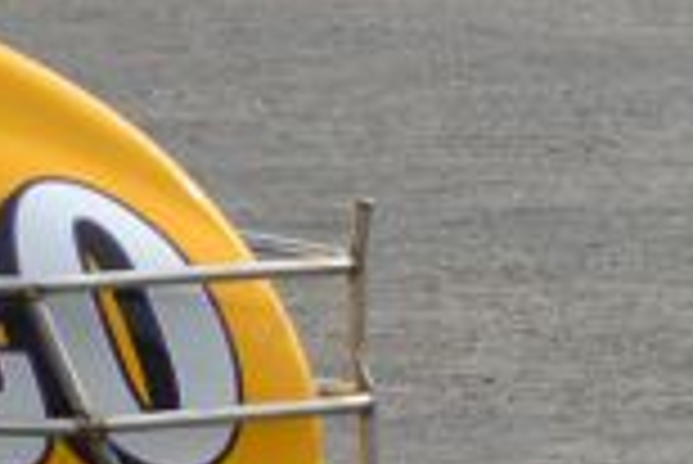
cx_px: -864
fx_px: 11321
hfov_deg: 3.5
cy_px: -457
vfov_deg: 2.3
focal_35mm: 588
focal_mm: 55
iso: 100
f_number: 7.1
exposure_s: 1/200
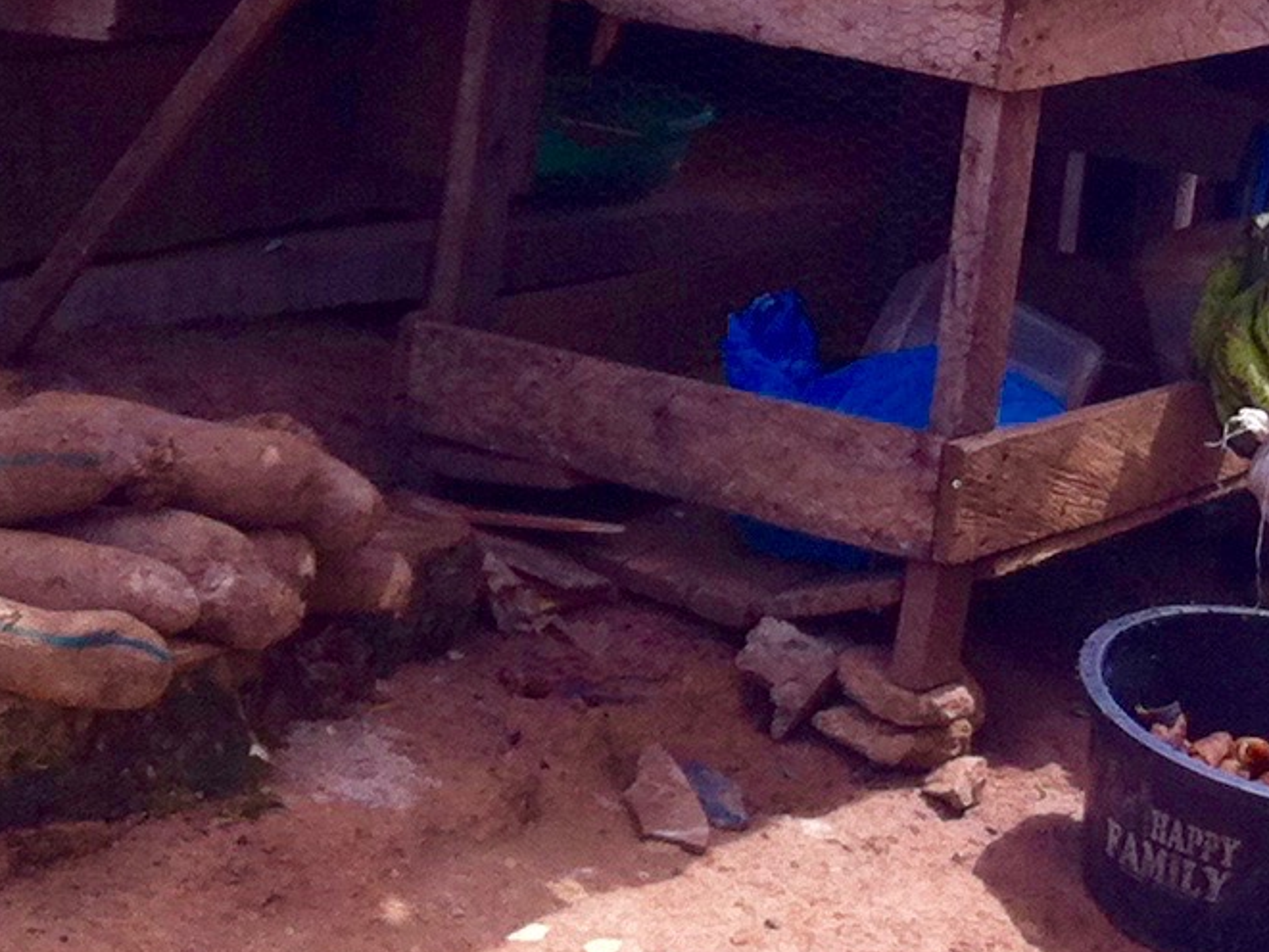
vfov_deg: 10.6
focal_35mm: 137
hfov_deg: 13.7
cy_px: -269
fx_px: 5023
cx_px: 1743
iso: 80
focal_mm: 3.85
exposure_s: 1/464
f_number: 2.8
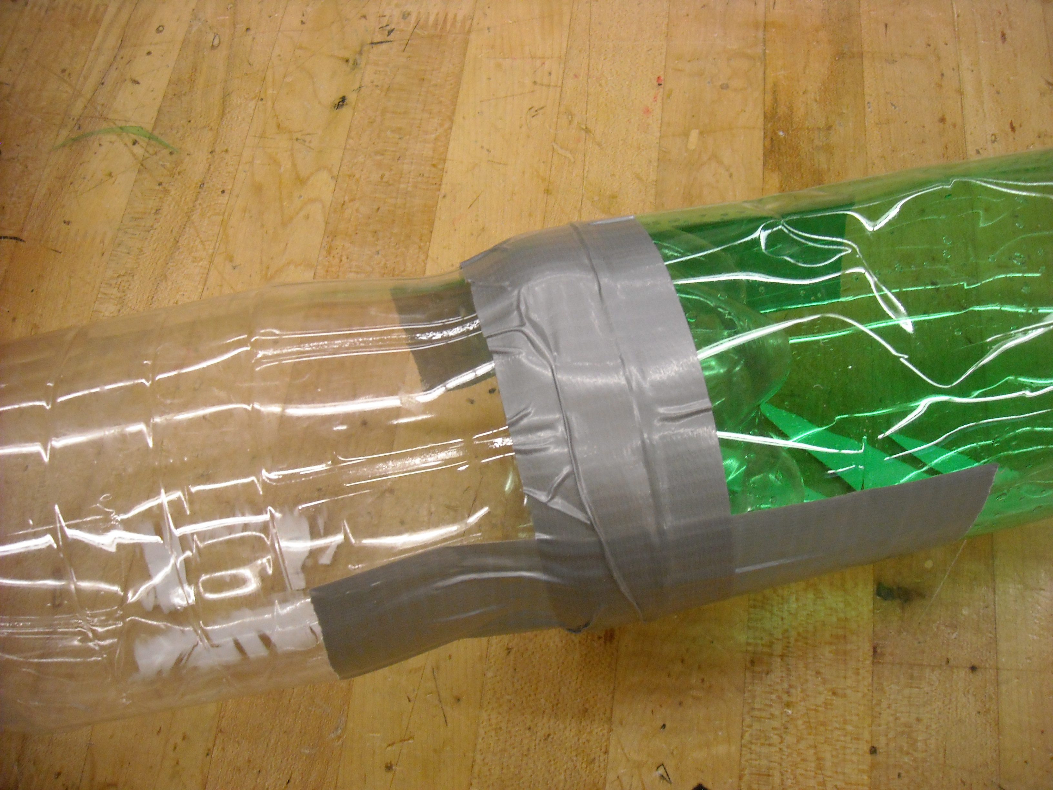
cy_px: 395
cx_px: 526
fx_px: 1065
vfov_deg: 40.7
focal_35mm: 35
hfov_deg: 52.6
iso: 270
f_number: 2.8
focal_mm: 5.7
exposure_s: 1/60
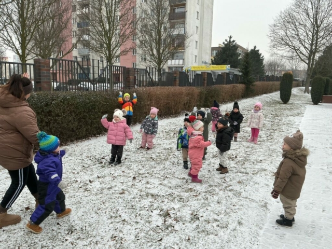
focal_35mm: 29
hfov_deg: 61.7
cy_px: 124
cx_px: 166
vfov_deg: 48.2
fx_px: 278
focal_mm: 3
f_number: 1.8
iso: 20
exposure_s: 1/188
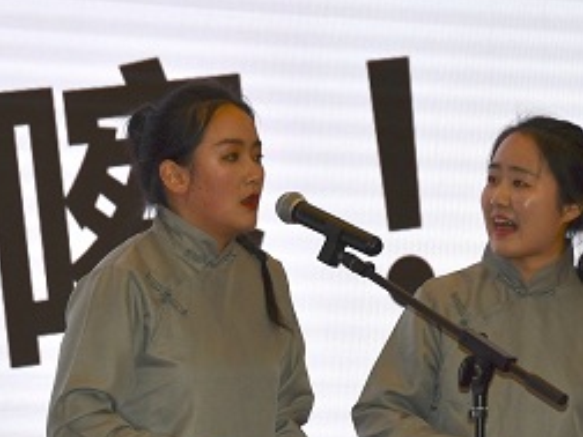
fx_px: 5288
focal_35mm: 314
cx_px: 185
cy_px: 321
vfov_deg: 4.7
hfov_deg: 6.3
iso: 180
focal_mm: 95
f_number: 5.3
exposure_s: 1/250
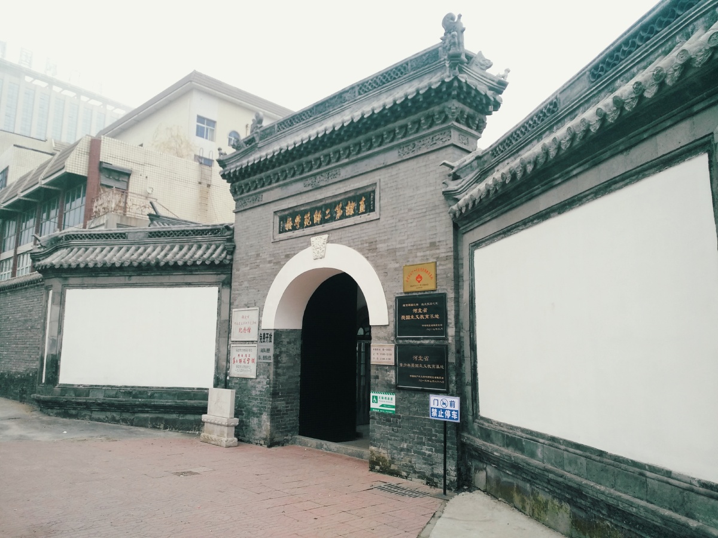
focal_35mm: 22
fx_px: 456
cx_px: 359
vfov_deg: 61.1
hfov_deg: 76.4
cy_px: 269
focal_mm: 3.81
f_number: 2.2
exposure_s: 1/100
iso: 250
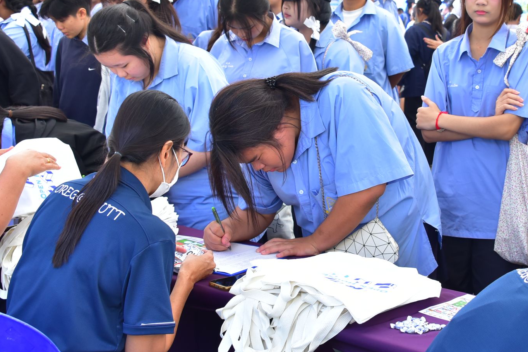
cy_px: 133
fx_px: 968
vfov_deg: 20.6
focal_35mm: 66
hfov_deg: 30.2
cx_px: 368
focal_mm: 36
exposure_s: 1/125
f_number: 5.6
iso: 500
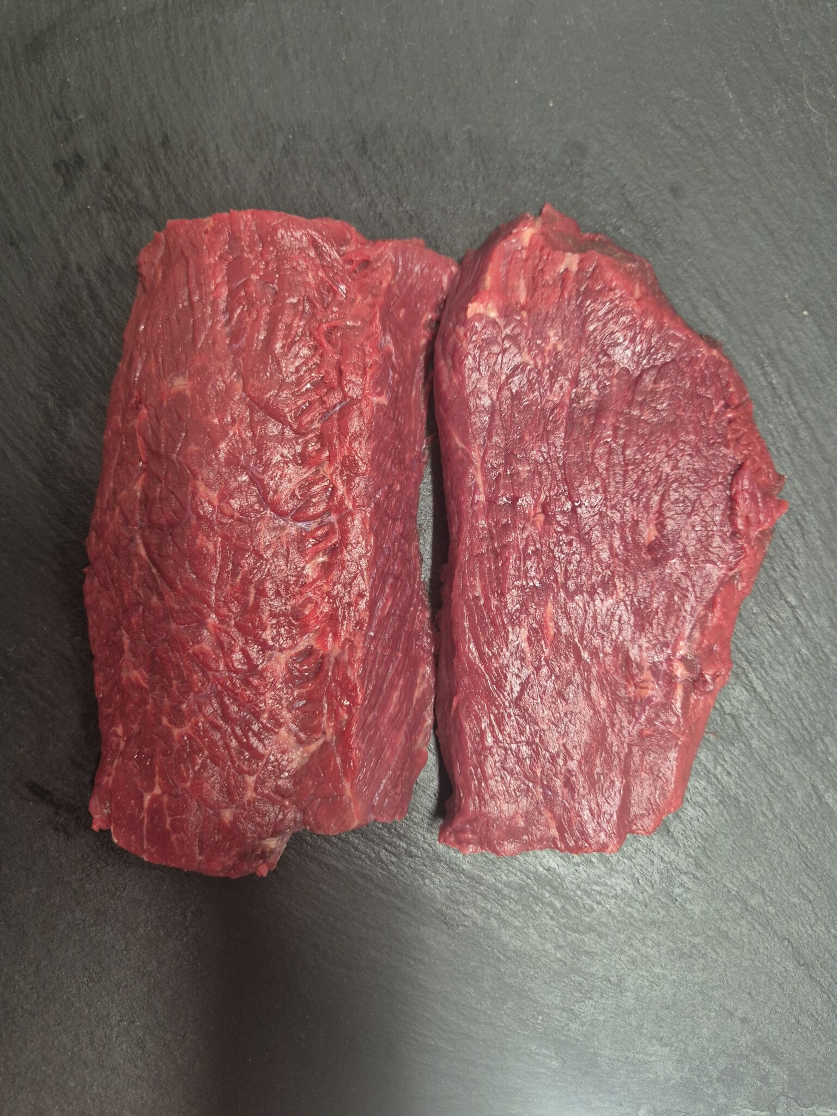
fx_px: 742
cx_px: 418
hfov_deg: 58.9
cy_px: 558
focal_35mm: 23
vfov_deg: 73.9
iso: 500
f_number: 1.8
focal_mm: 5.4
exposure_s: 1/100
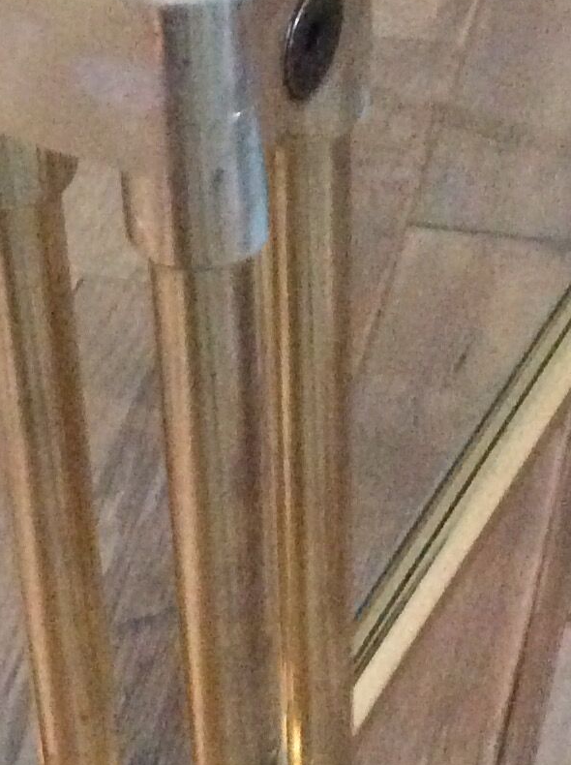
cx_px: 99
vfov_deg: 18.7
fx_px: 2316
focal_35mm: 105
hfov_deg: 14.0
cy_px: 296
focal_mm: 3.3
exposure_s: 1/17
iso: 640
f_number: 2.4
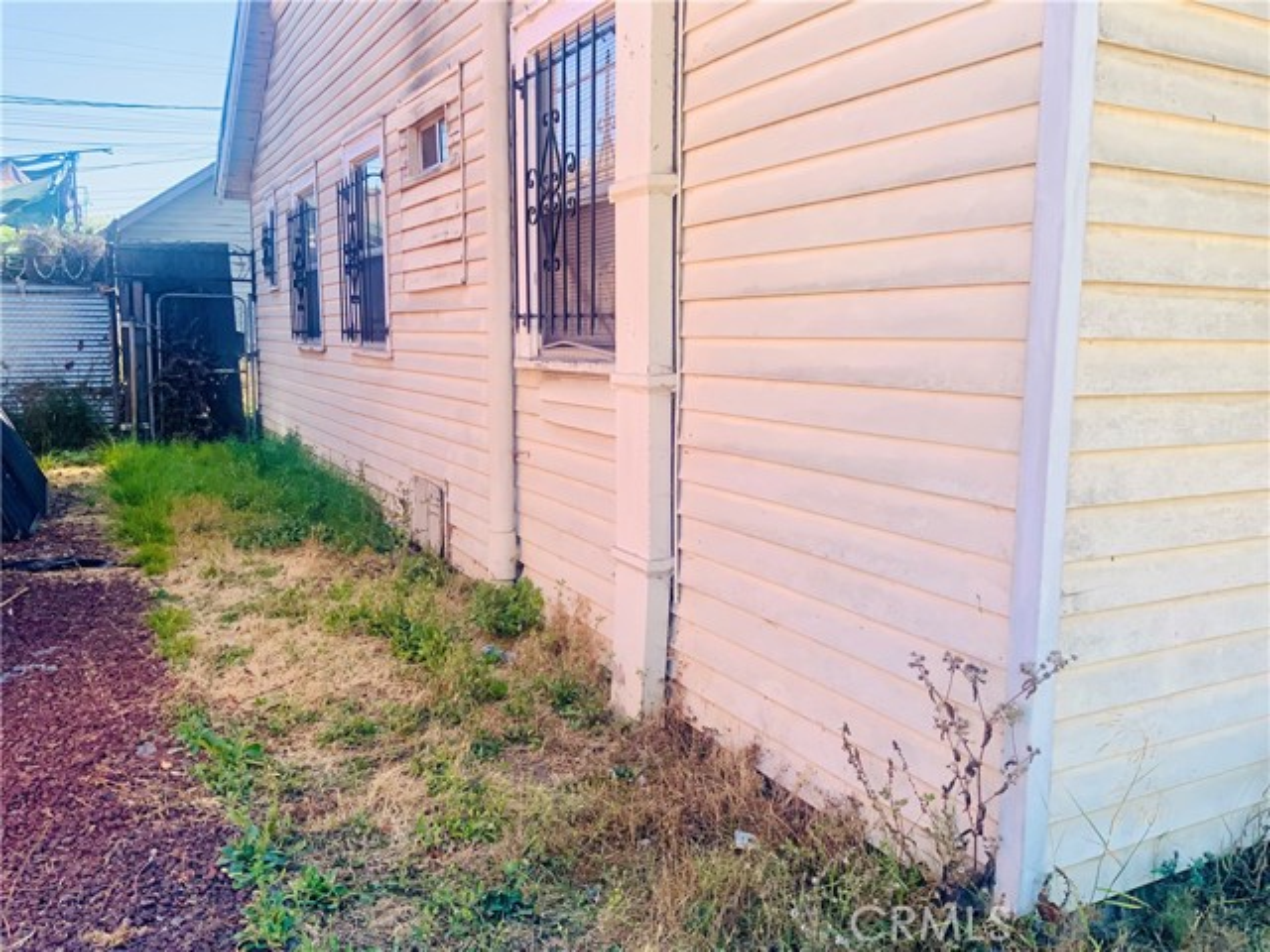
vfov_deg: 48.2
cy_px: 476
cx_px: 635
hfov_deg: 61.7
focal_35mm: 29
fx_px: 1064
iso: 16
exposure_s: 1/378
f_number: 1.8
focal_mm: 3
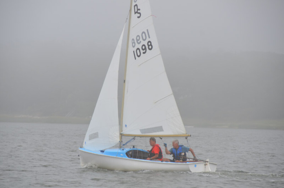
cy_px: 94
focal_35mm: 255
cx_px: 142
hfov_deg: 8.1
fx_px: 2006
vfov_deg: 5.4
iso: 200
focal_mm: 170
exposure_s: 1/800
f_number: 7.1
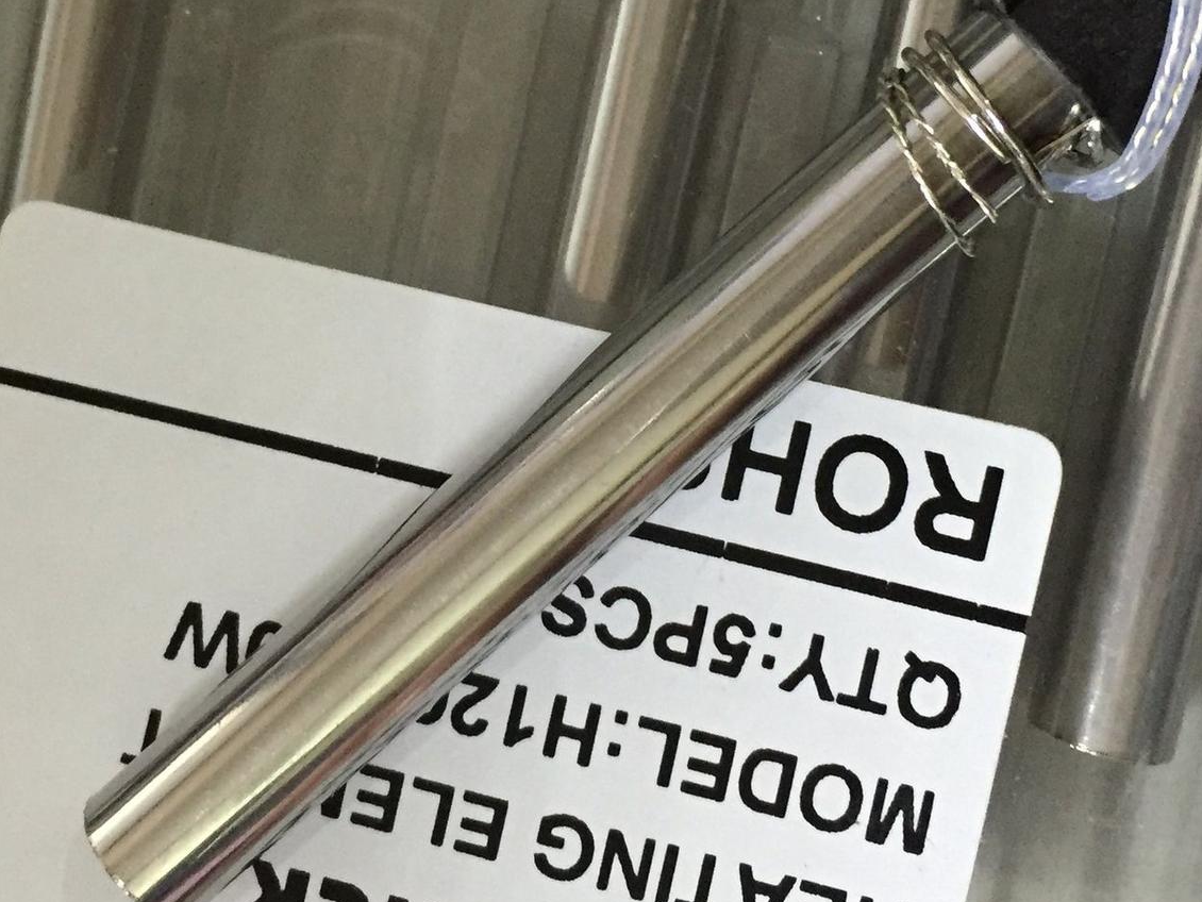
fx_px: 2119
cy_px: 247
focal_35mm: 61
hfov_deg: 31.6
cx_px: 530
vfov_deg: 23.8
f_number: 2.2
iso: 250
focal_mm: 4.15
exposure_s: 1/20
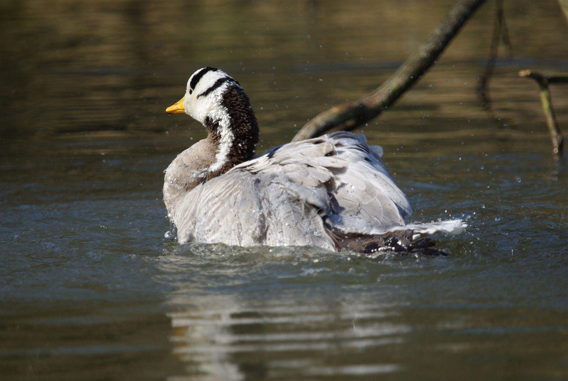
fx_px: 7109
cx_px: 284
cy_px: 190
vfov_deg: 3.1
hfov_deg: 4.6
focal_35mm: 450
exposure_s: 1/1000
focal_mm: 300
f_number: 4.5
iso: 200
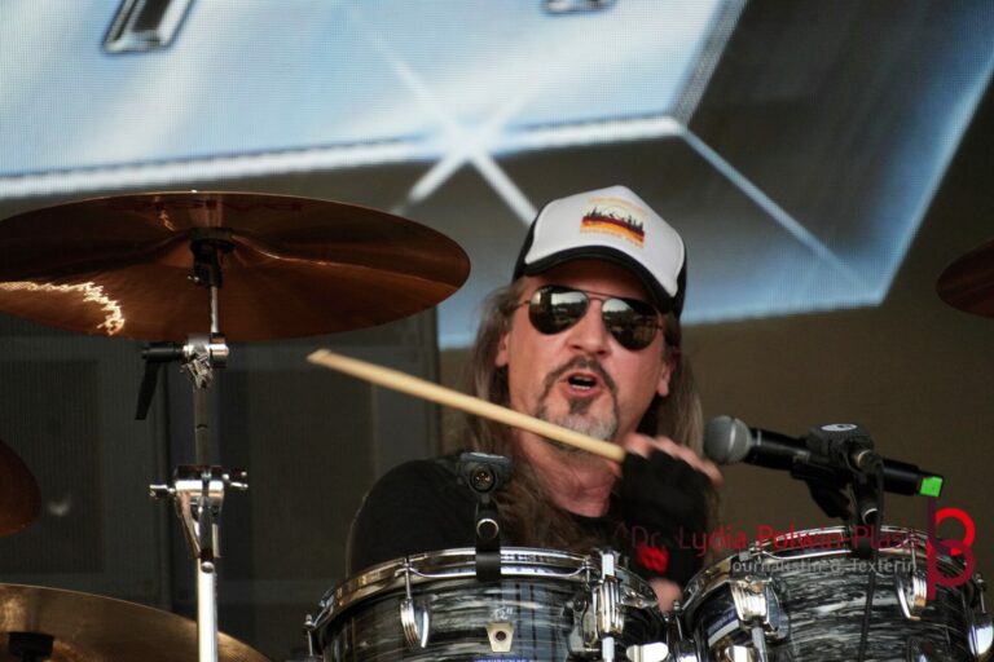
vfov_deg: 3.1
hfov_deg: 4.7
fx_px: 12051
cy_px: 331
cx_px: 497
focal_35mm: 436
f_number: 6.3
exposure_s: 1/500
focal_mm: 291
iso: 1600
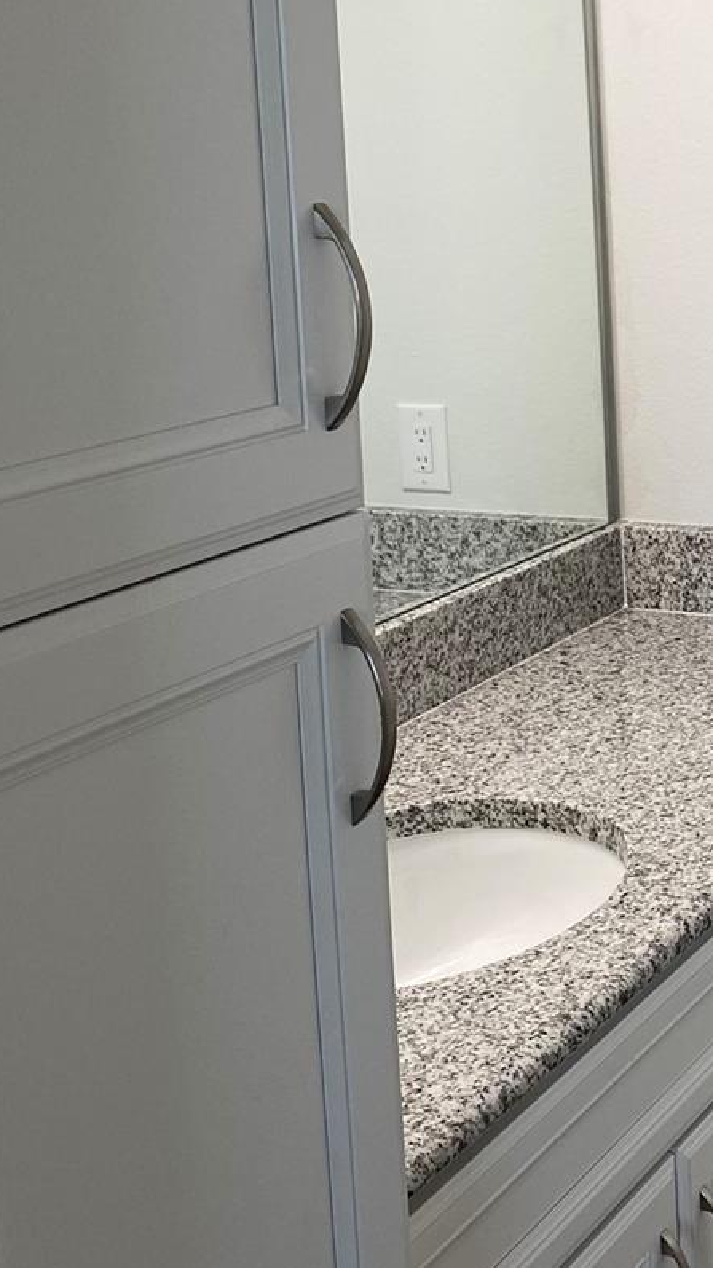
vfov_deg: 36.1
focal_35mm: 57
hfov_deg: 19.8
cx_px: 858
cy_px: 396
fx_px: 1916
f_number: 1.8
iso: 80
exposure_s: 1/120
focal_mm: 4.25
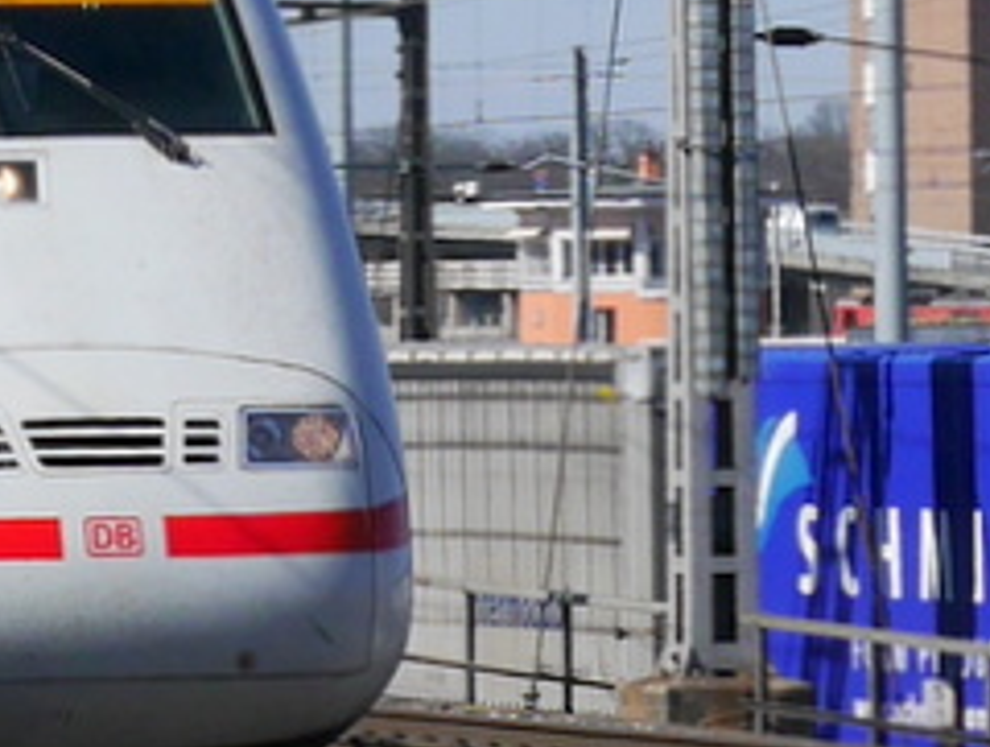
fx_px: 8884
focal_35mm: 310
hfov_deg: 6.2
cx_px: -965
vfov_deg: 4.8
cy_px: 147
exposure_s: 1/400
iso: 160
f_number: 10
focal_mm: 31
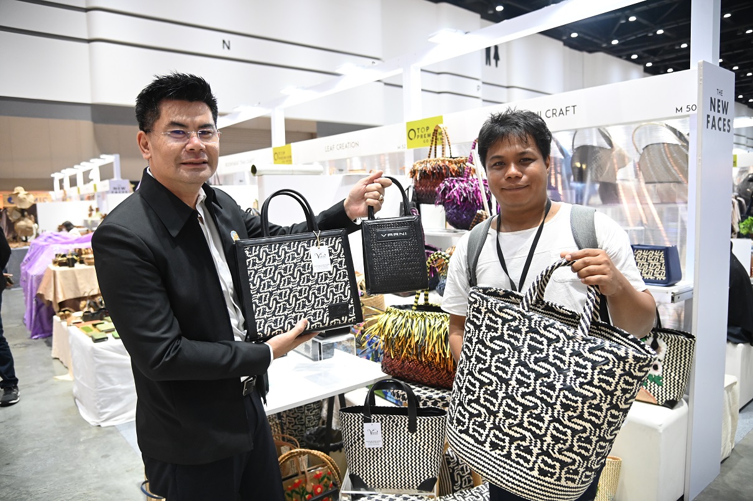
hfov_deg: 73.8
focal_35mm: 24
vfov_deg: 53.1
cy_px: 250
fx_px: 502
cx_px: 376
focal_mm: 24
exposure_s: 1/125
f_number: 4
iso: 3200
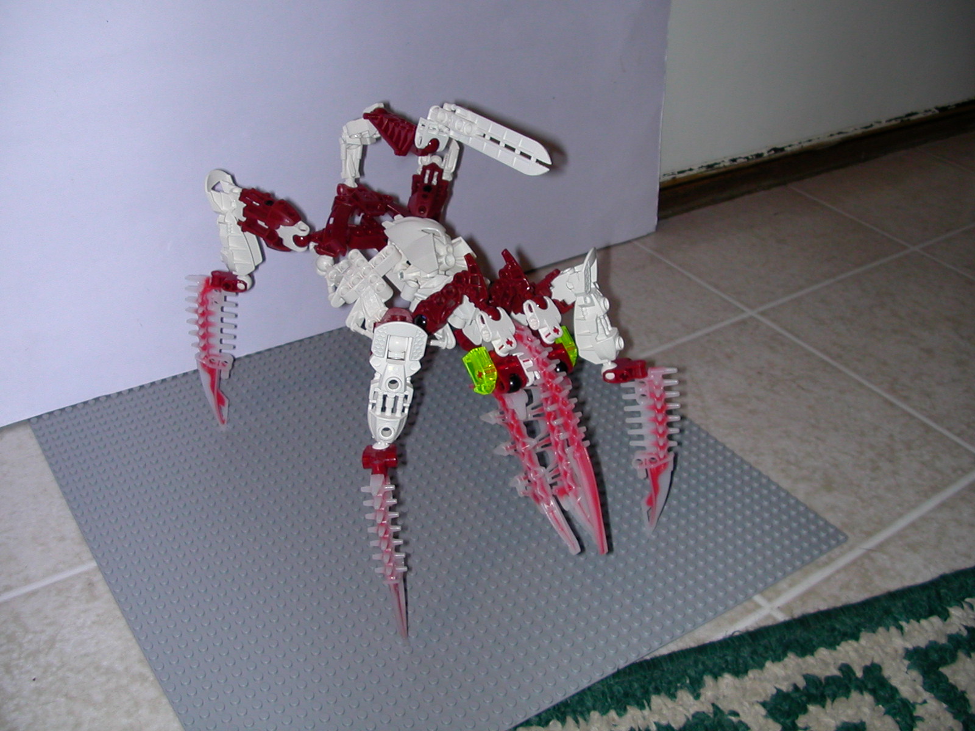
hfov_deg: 50.1
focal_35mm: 37
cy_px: 366
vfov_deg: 38.7
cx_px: 488
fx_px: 1042
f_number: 2.7
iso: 100
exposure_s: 1/59.9
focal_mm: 5.6
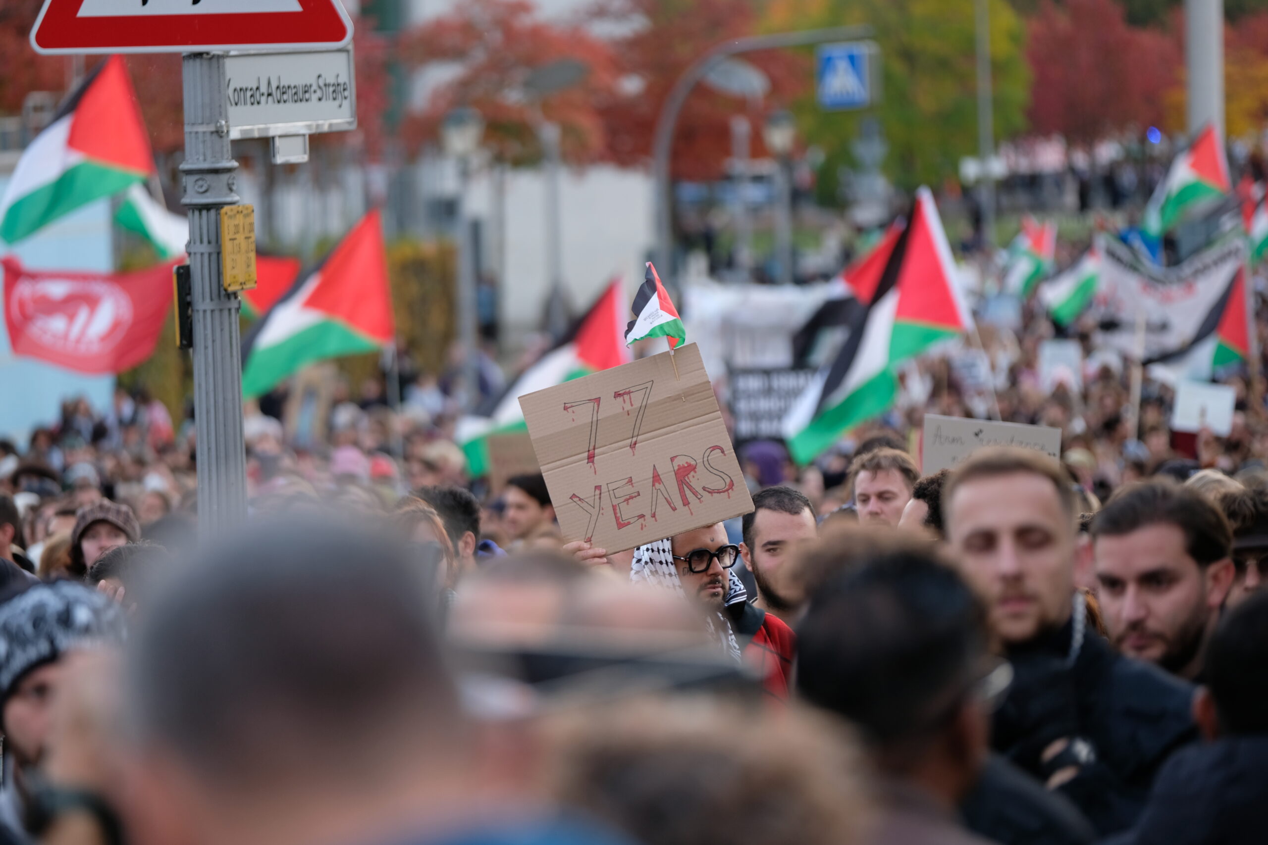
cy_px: 422
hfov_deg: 9.8
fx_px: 7397
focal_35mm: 210
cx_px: 634
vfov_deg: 6.5
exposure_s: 1/300
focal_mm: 140
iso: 250
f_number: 2.8
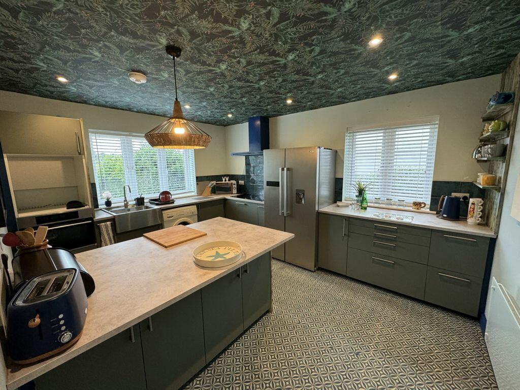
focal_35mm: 14
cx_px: 260
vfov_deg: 85.7
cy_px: 195
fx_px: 210
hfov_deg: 102.1
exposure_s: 1/100
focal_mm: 2.22
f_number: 2.2
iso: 200
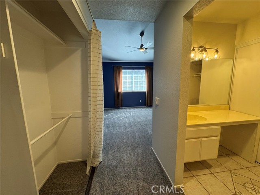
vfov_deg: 85.7
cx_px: 130
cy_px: 98
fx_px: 105
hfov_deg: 102.1
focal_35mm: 14
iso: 200
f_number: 2.2
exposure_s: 1/120
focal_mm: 2.22
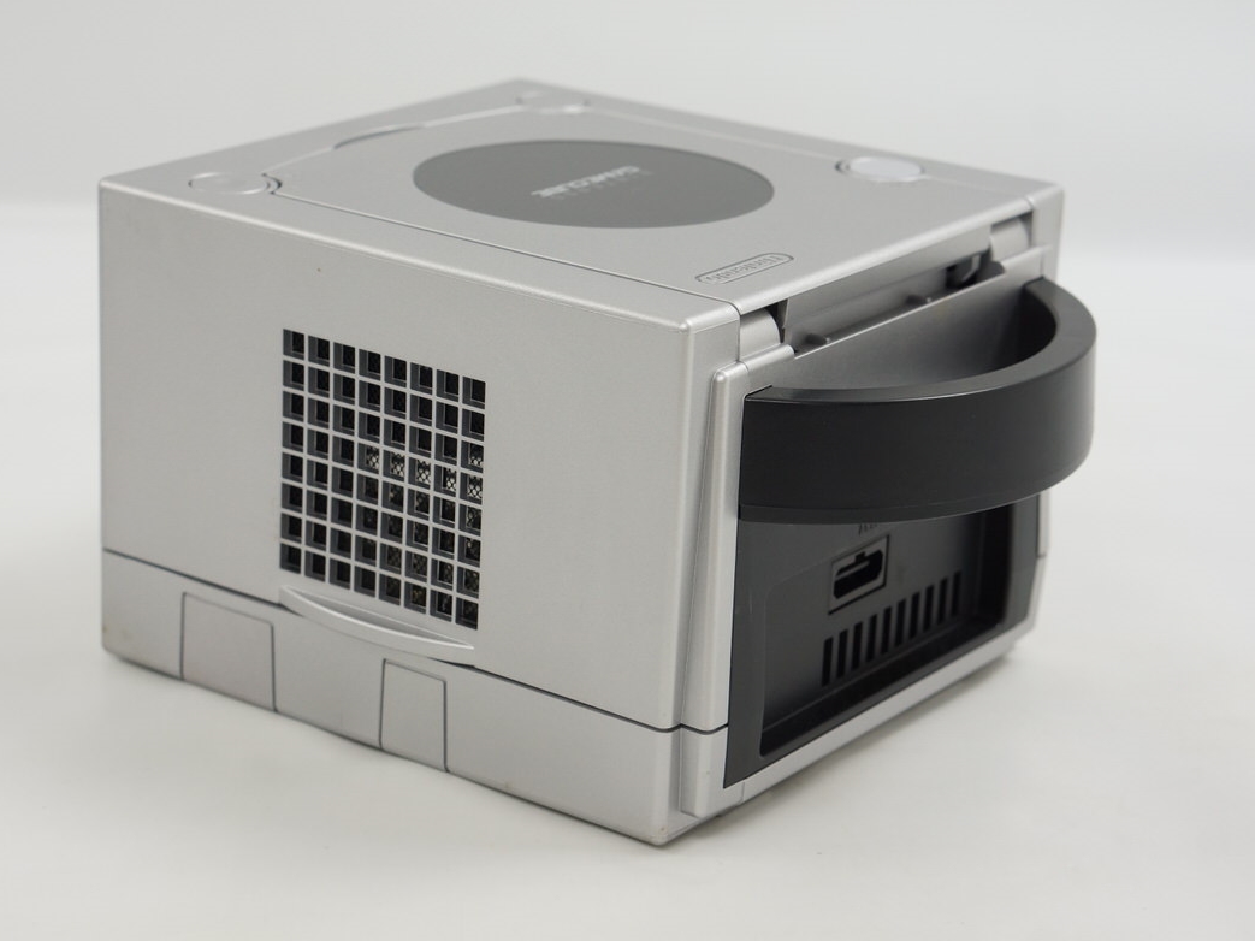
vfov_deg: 17.8
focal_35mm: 83
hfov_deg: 23.6
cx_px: 600
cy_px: 469
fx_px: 3009
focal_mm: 50
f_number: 6.3
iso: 640
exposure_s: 1/80
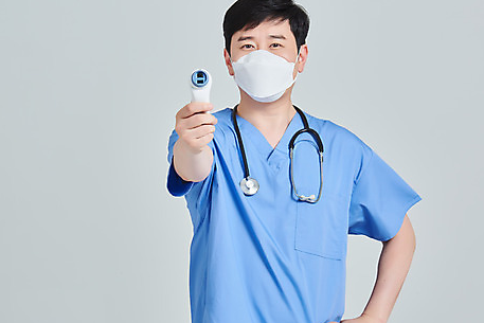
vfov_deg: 9.0
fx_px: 2044
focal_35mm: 152
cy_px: 167
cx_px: 170
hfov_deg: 13.5
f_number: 14
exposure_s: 1/125
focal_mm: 116
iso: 100
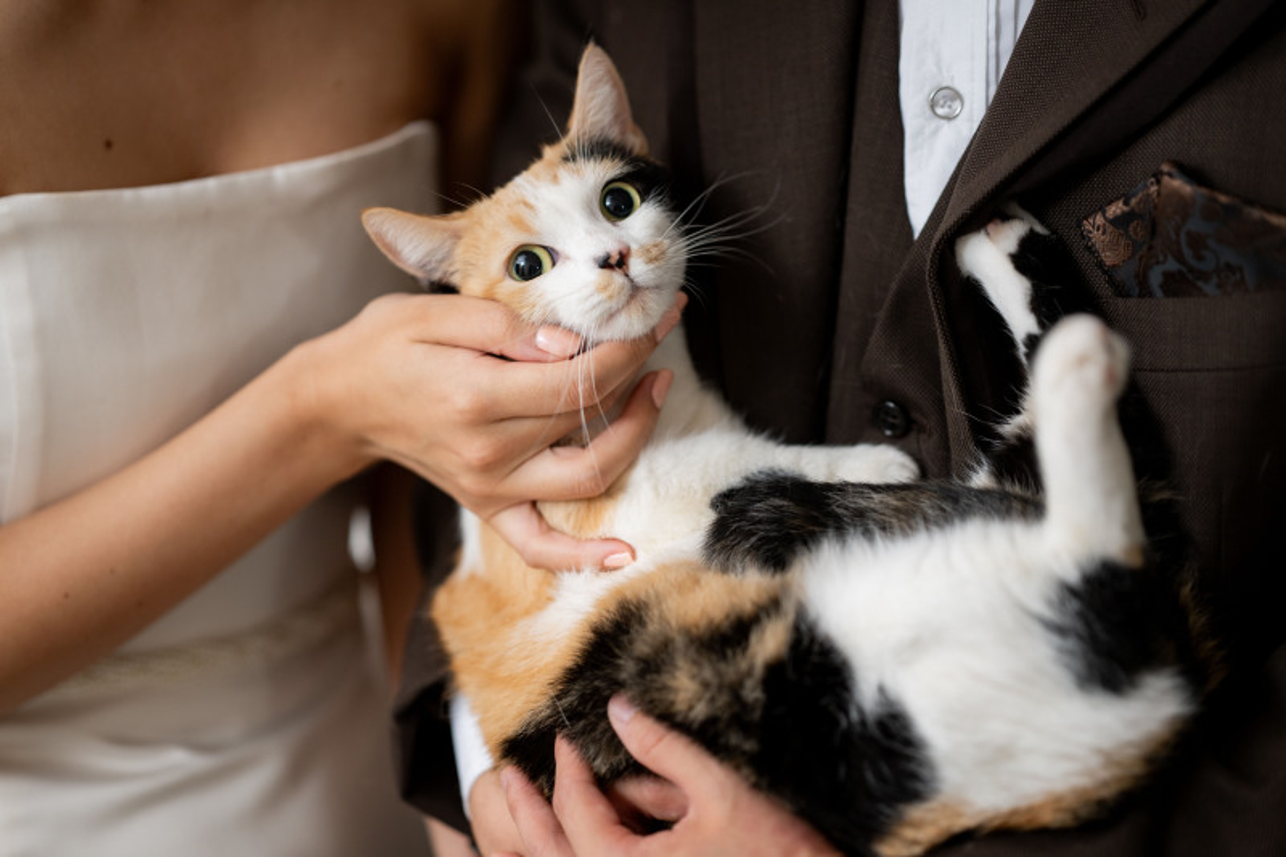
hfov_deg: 23.9
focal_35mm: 85
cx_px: 643
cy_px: 428
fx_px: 3036
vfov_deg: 16.1
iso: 250
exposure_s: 1/100
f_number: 1.8
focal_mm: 85
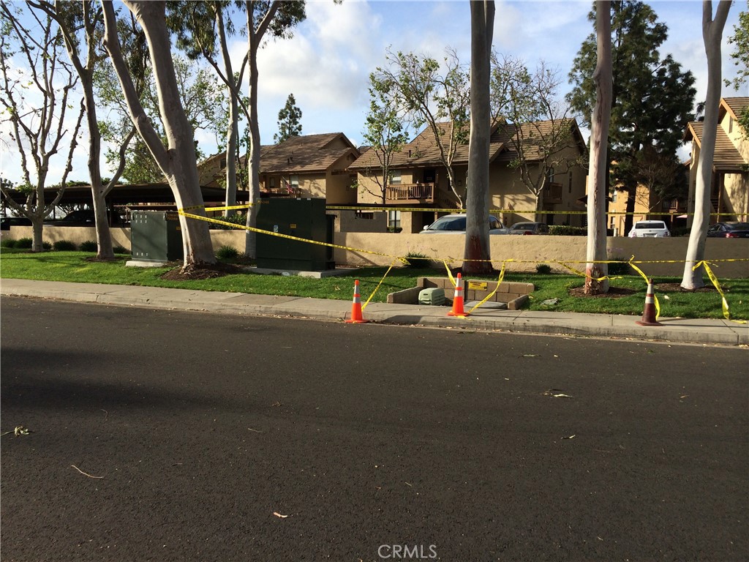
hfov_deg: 60.0
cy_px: 281
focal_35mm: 30
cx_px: 374
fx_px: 649
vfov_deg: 46.8
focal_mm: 4.12
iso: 40
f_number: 2.2
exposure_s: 1/1866
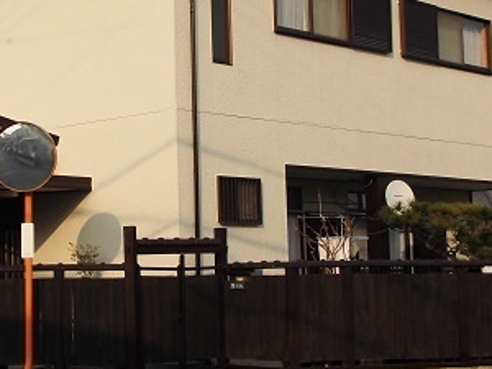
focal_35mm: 74
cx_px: 139
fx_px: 1052
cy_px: 130
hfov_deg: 26.1
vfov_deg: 19.8
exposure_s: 1/125
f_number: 10.07
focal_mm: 6.61
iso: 125
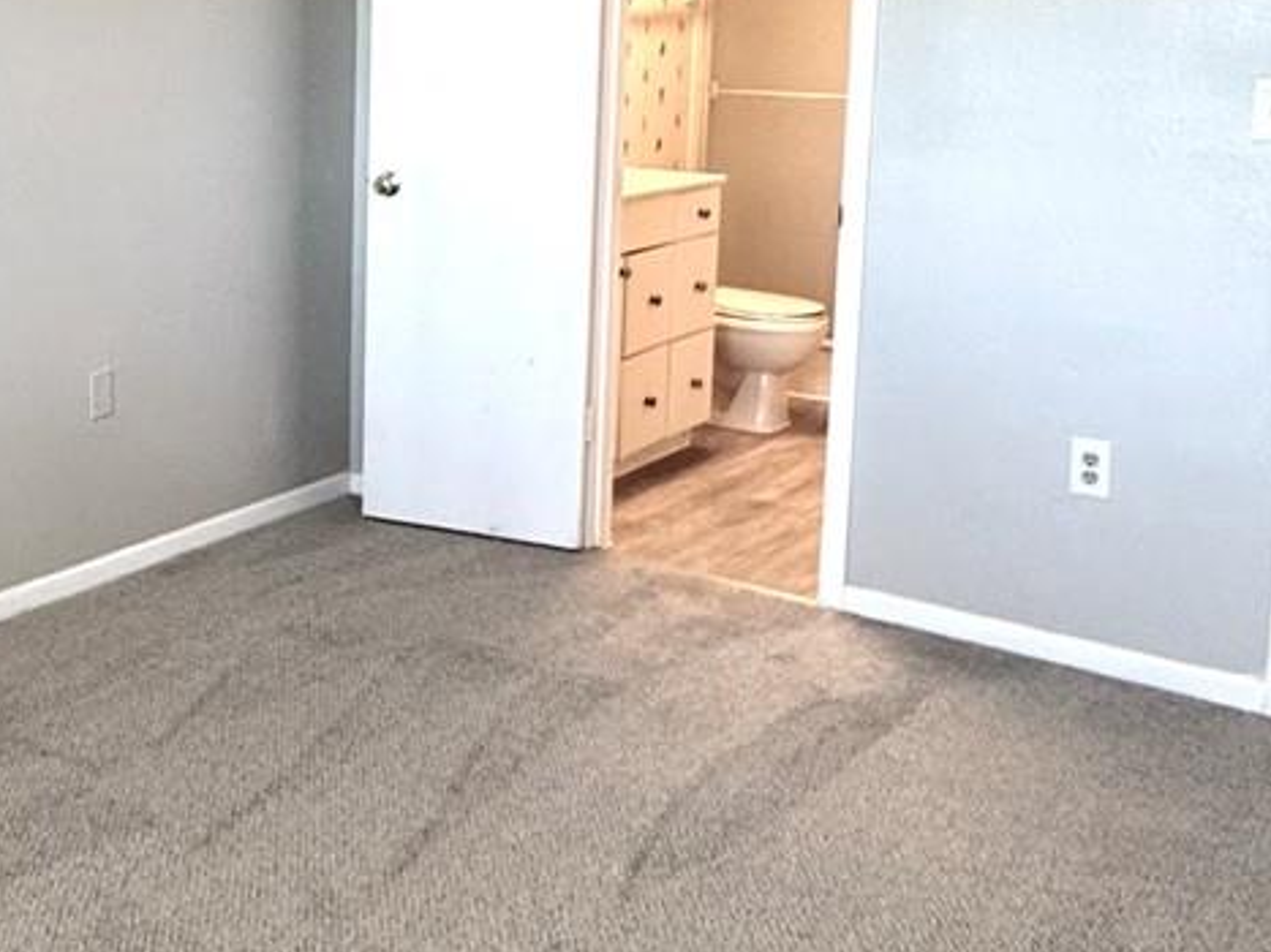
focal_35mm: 48
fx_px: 1762
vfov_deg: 29.8
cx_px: 229
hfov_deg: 38.0
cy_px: 245
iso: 200
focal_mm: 2.22
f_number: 2.2
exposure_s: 1/60
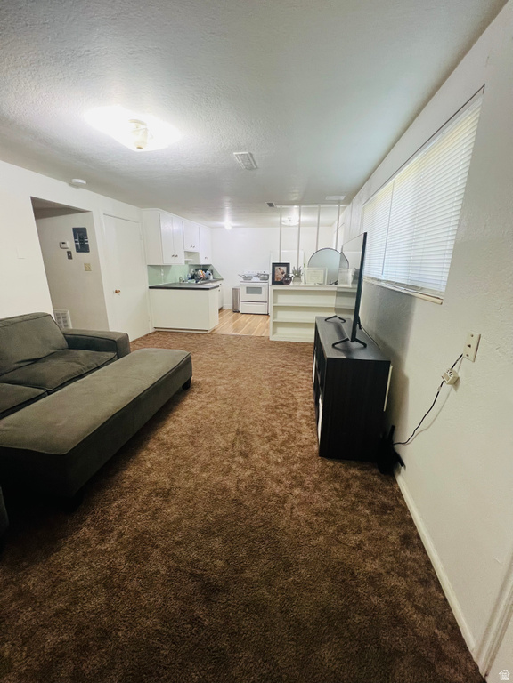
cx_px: 256
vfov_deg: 106.2
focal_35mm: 13
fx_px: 257
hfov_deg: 89.9
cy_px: 342
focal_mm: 1.57
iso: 250
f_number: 1.8
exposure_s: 1/60
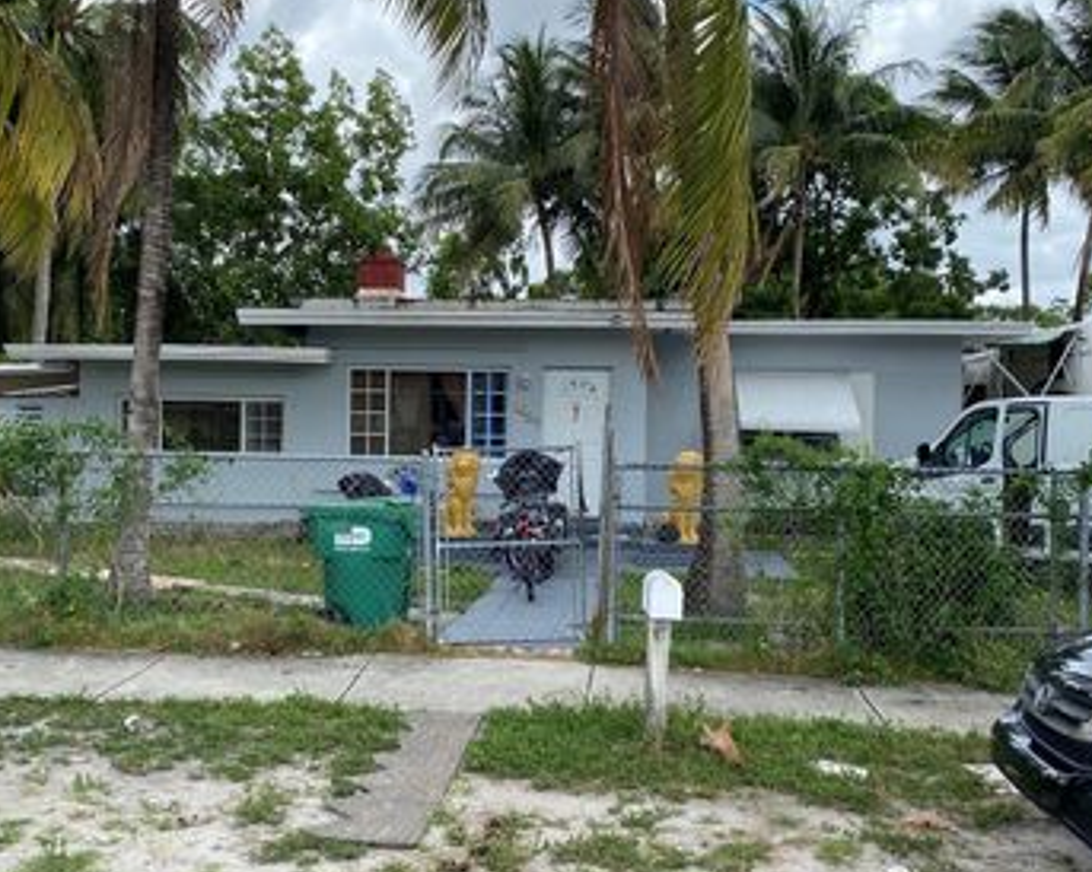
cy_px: 422
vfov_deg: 40.1
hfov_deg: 49.1
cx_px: 509
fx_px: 1195
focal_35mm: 37
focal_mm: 4.25
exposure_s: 1/1170
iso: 32
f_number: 1.8
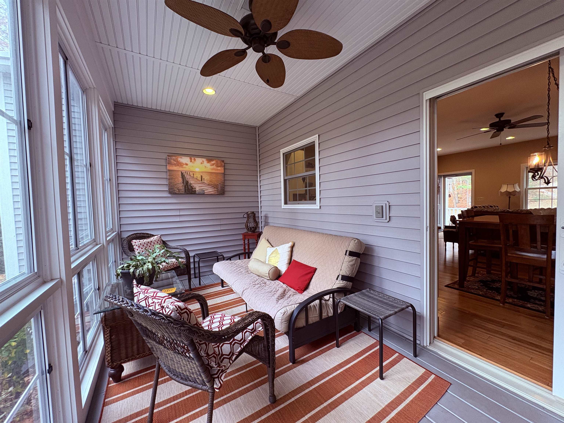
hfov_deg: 102.1
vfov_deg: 85.7
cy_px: 212
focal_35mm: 14
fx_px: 228
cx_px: 282
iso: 160
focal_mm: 2.22
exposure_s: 1/60
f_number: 2.2
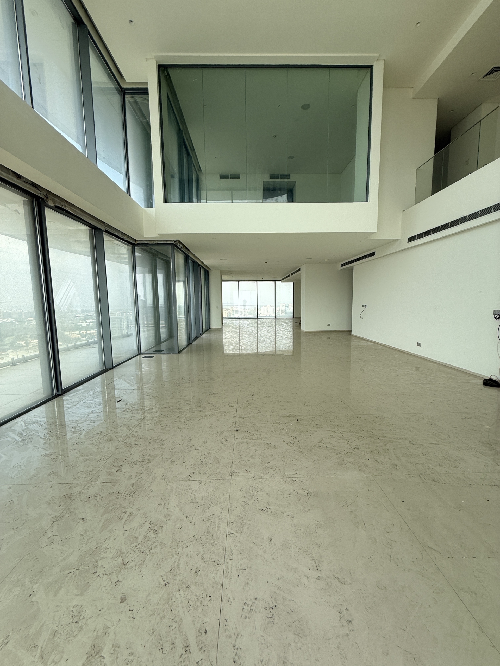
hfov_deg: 85.7
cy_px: 333
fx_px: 270
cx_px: 250
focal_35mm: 14
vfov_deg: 102.1
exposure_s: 1/545
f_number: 2.2
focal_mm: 2.22
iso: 50
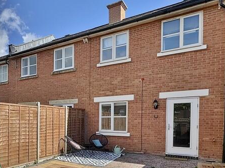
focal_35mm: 32
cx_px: 21
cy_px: 126
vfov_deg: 42.8
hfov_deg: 50.2
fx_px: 208
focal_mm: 2.22
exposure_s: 1/2146
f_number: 2.2
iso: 50
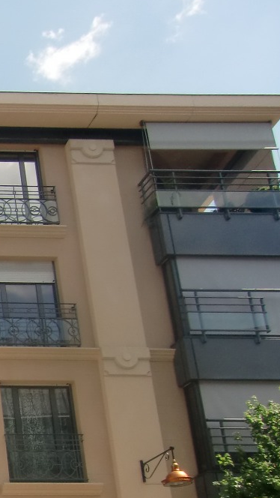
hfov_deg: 15.1
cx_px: -296
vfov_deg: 32.1
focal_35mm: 63
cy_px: 419
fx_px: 831
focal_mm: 4.3
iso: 64
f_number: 3.2
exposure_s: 1/800
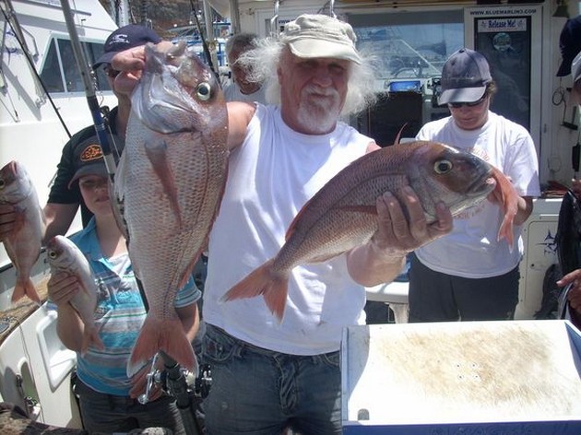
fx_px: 621
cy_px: 218
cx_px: 290
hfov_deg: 50.2
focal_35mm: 37
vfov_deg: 38.6
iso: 64
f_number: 5.6
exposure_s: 1/250
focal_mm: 6.2
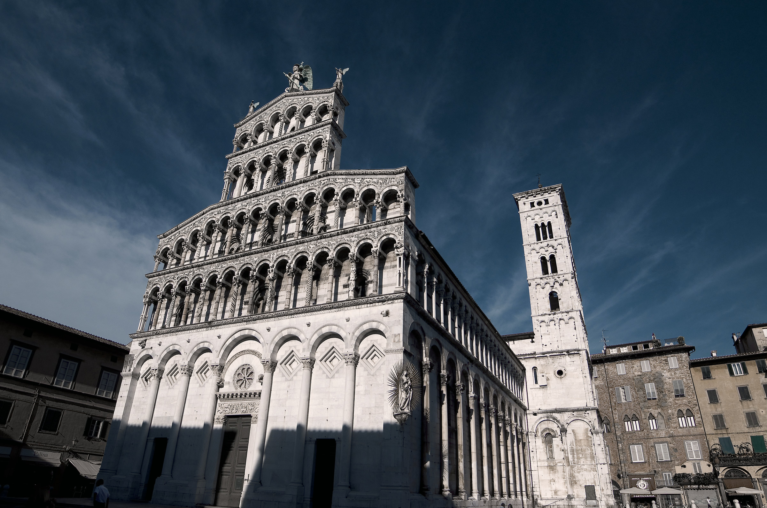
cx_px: 384
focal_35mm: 21
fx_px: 447
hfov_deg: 81.3
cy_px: 254
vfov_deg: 59.3
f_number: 7.1
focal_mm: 14
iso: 100
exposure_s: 1/1250
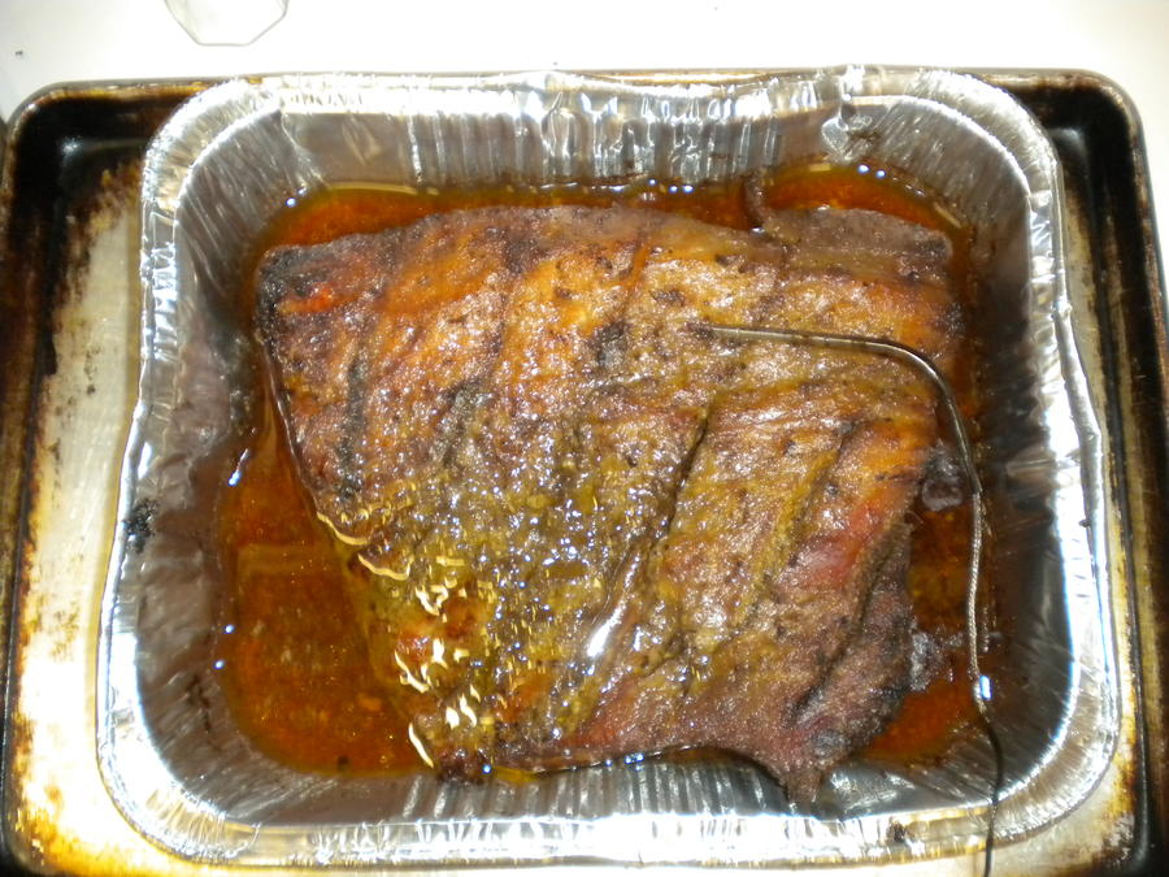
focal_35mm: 35
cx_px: 584
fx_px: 1182
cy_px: 438
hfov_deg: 52.6
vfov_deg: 40.7
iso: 400
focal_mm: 6.3
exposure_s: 1/30
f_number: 3.1
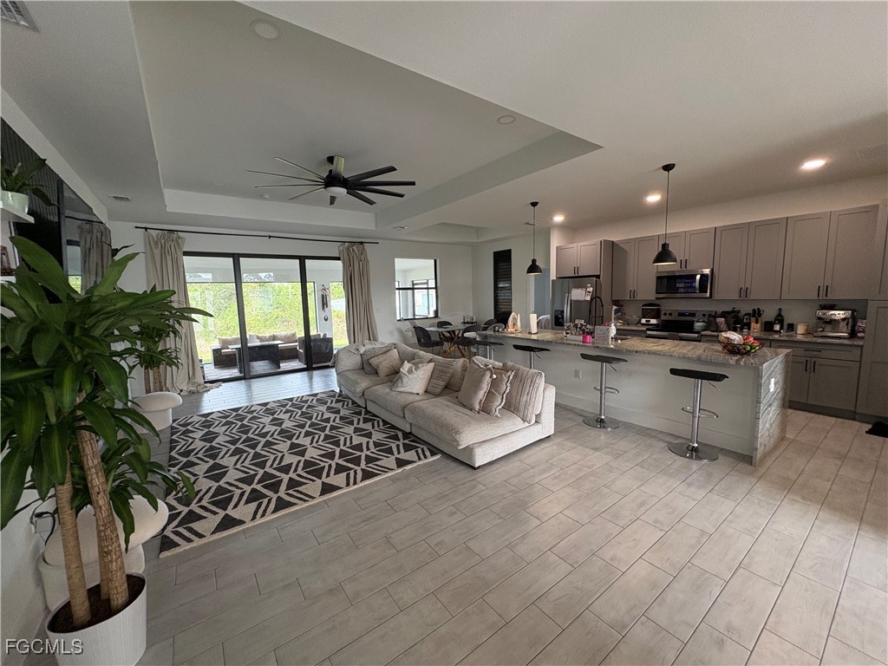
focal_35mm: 14
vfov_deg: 85.7
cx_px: 444
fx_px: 359
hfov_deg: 102.1
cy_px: 333
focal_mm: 2.22
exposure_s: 1/120
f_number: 2.2
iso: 250
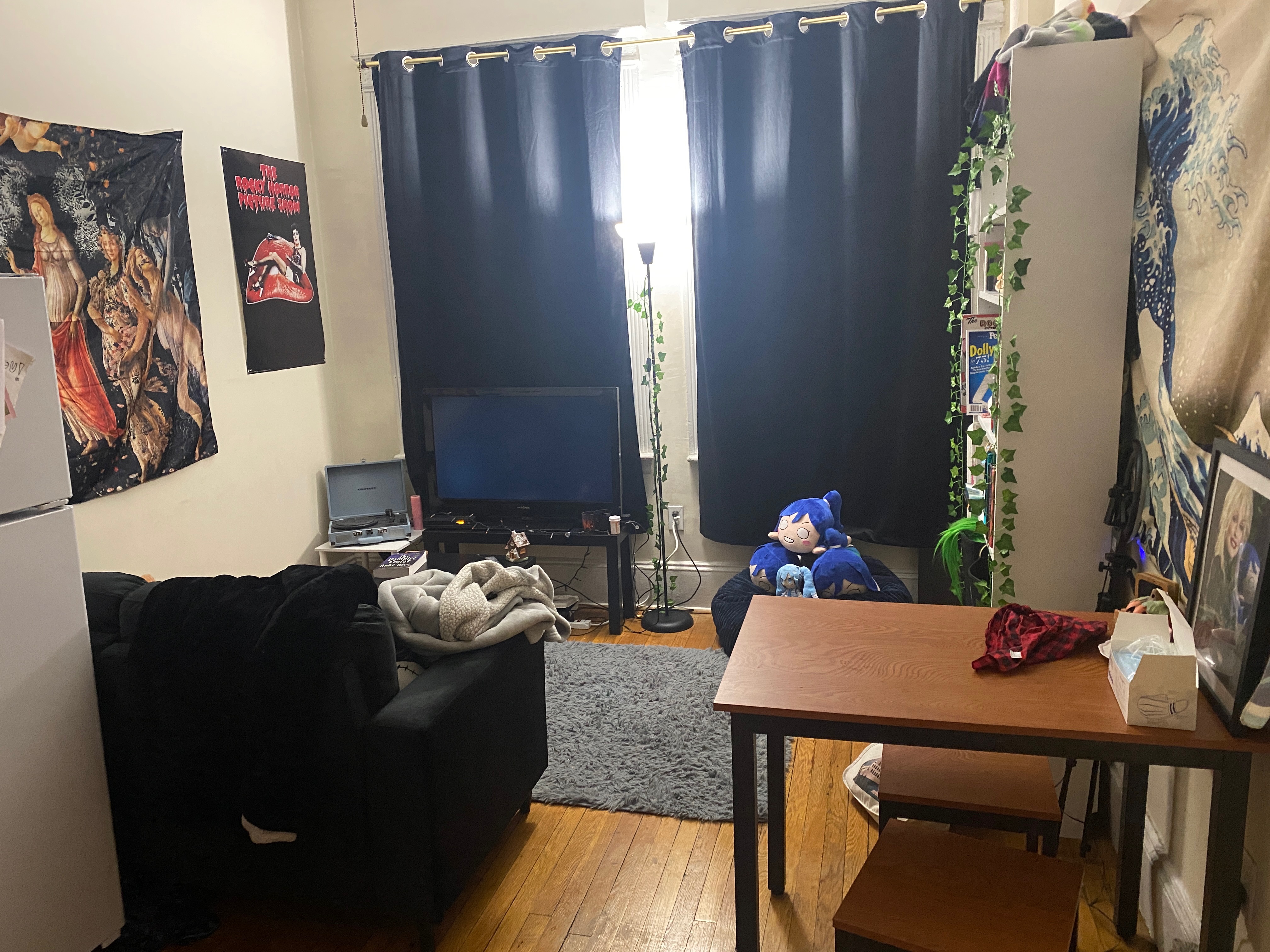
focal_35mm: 26
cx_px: 635
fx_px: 954
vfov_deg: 53.1
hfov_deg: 67.3
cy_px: 476
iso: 640
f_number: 1.8
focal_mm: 4.25
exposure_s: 1/30
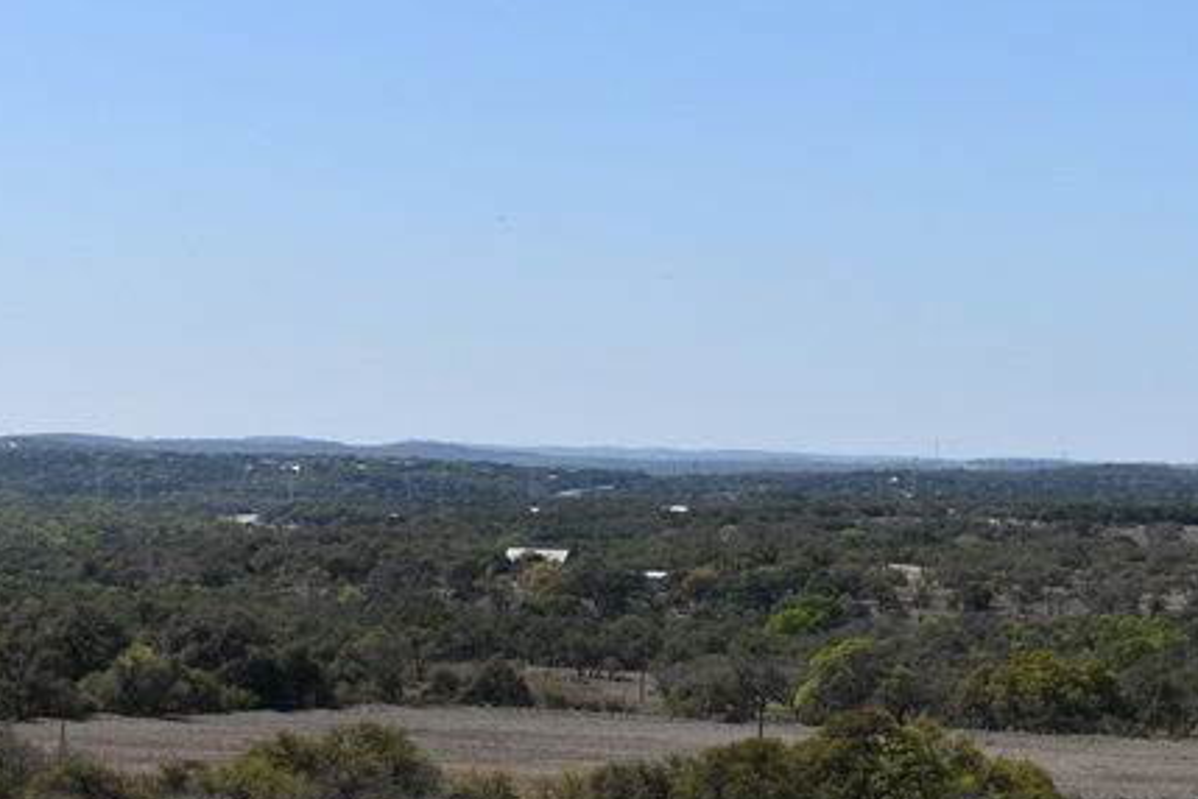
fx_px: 3727
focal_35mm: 112
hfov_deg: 18.3
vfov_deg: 12.2
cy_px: 406
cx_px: 517
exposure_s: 1/400
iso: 100
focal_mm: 50
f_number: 10
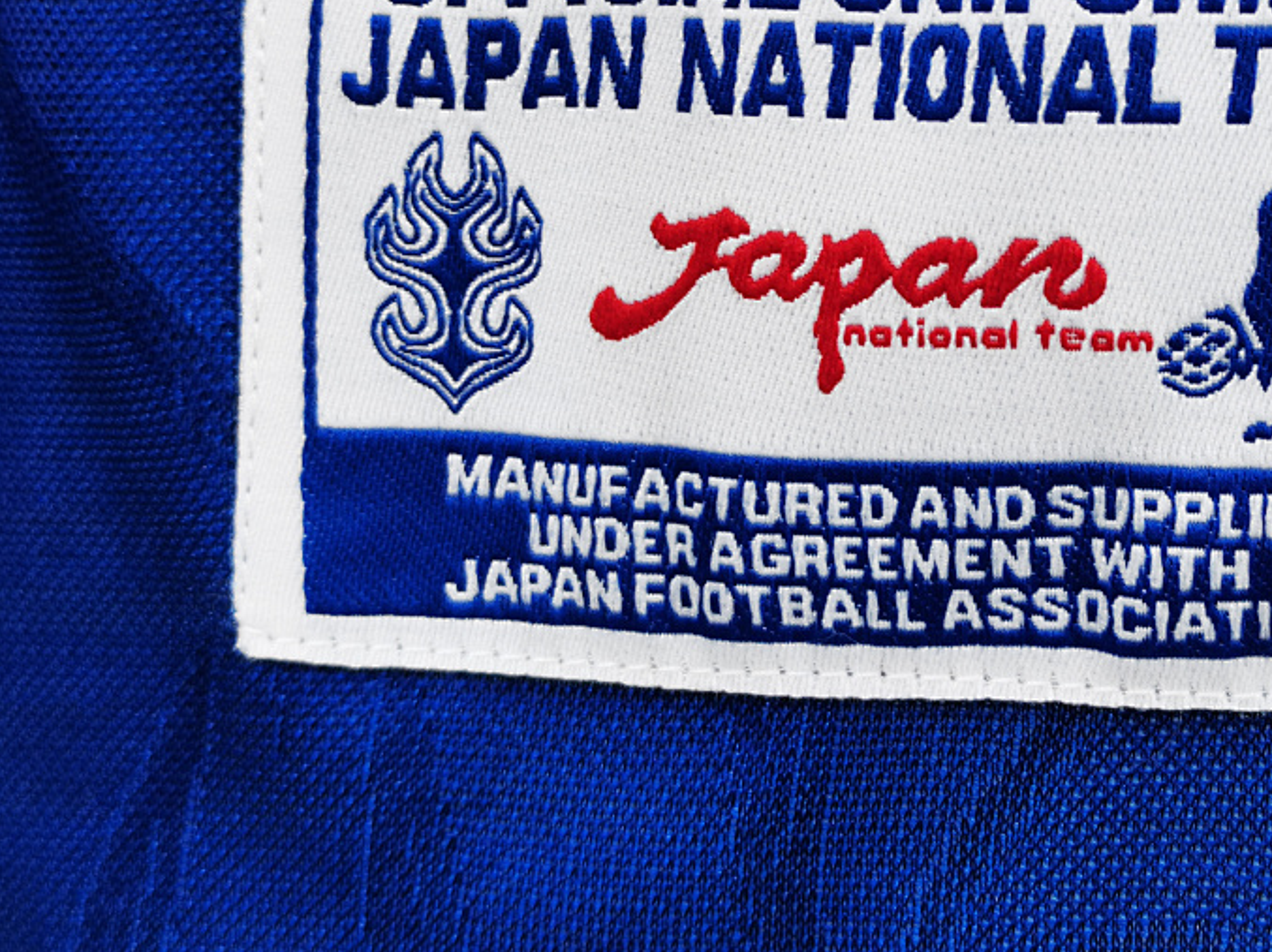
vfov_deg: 17.7
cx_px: 985
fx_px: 3048
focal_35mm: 83
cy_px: 300
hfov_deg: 23.3
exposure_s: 1/50
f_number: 1.8
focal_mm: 5.58
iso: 100
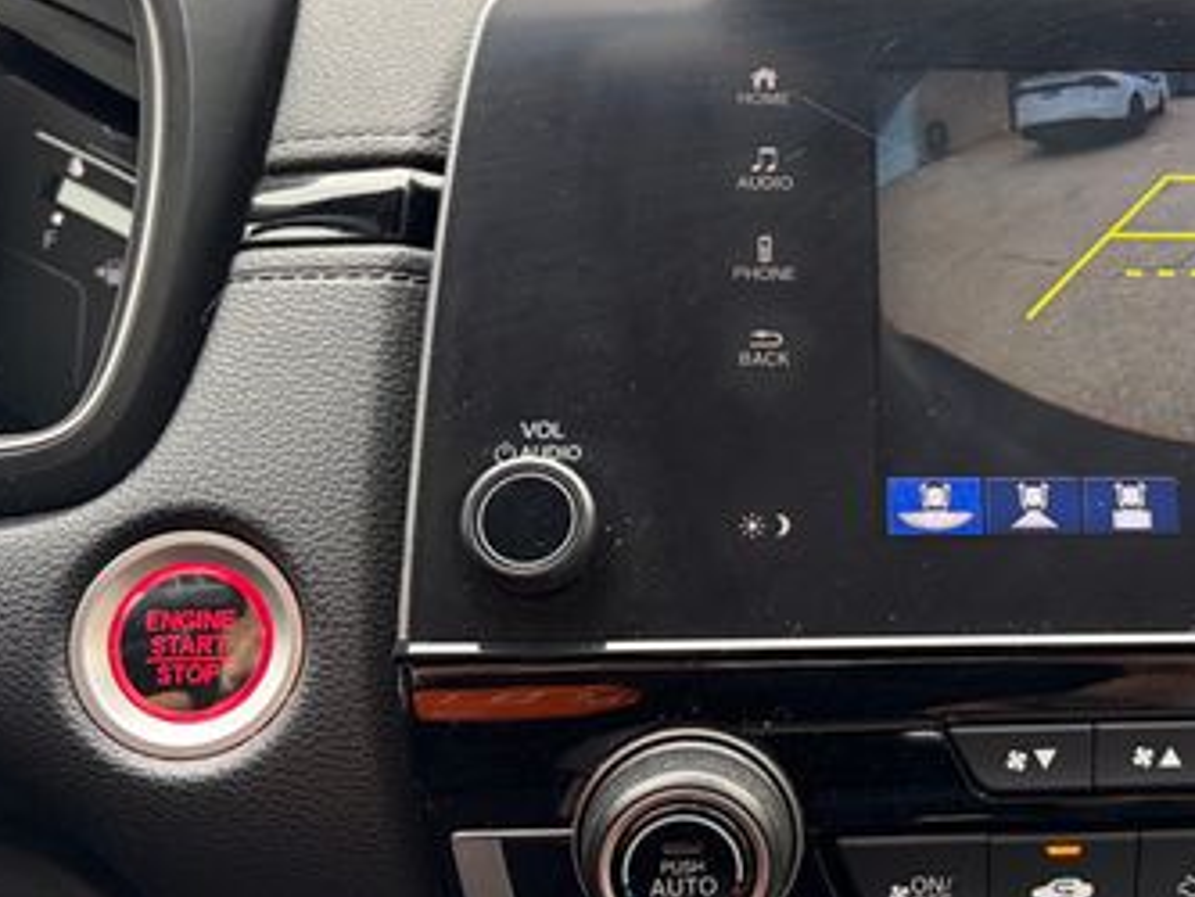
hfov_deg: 36.9
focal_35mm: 50
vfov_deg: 29.0
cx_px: 951
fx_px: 1727
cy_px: 334
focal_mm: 5.96
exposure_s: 1/215
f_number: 1.6
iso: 100
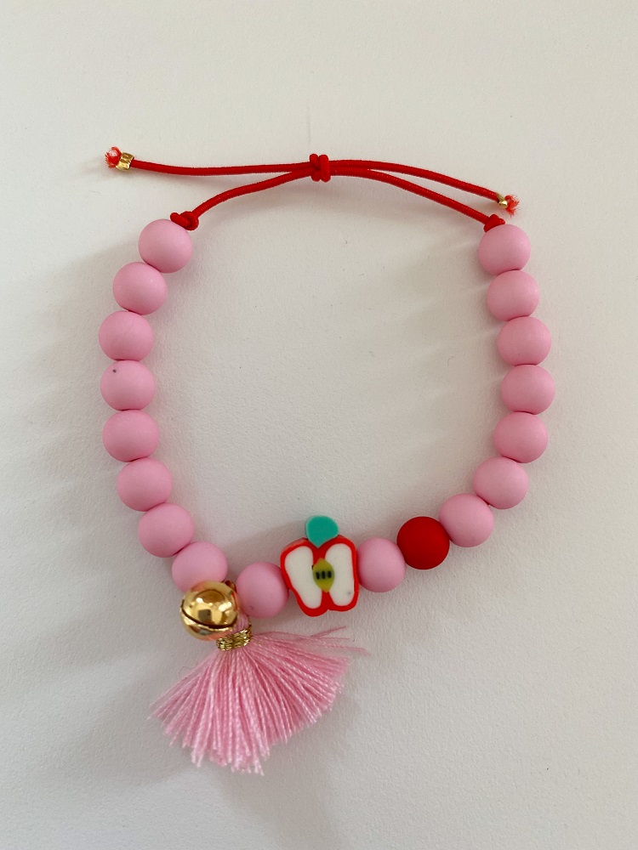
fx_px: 639
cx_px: 319
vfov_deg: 67.3
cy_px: 425
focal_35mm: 26
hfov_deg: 53.1
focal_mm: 4.25
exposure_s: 1/105
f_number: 1.8
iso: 125
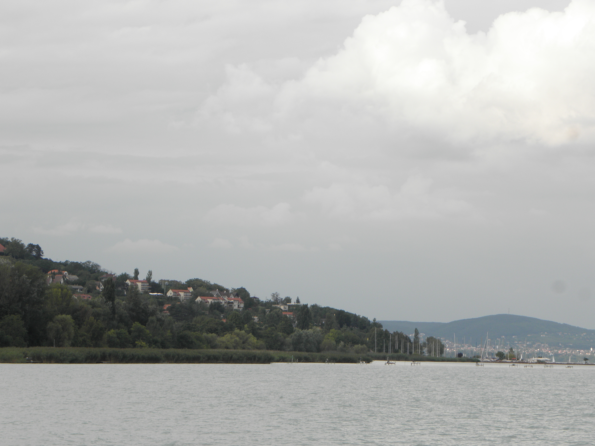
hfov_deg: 13.7
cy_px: 223
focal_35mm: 144
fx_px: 2475
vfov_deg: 10.3
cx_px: 298
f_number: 5
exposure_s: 1/250
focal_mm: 25.65
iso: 64
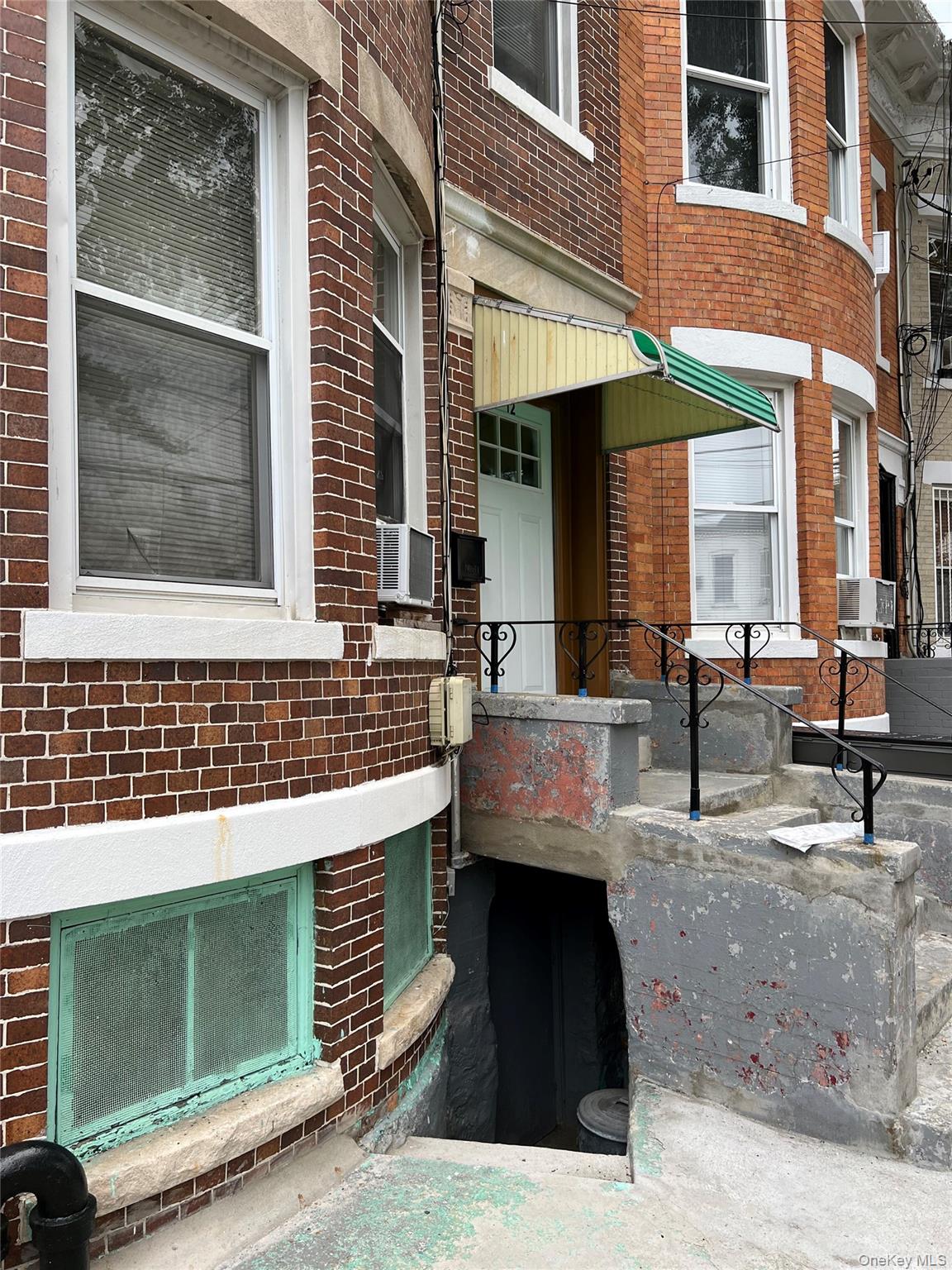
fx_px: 953
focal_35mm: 26
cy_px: 635
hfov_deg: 53.1
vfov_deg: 67.3
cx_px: 476
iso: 50
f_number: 1.5
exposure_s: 1/646
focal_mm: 5.7
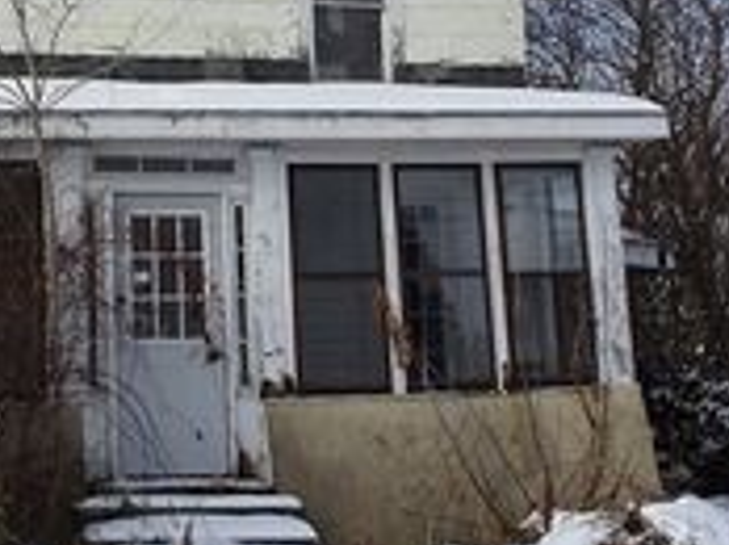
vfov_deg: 21.0
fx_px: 1451
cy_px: 119
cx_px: 80
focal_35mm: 69
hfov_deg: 27.2
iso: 80
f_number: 3.5
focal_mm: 4.1
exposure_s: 1/800
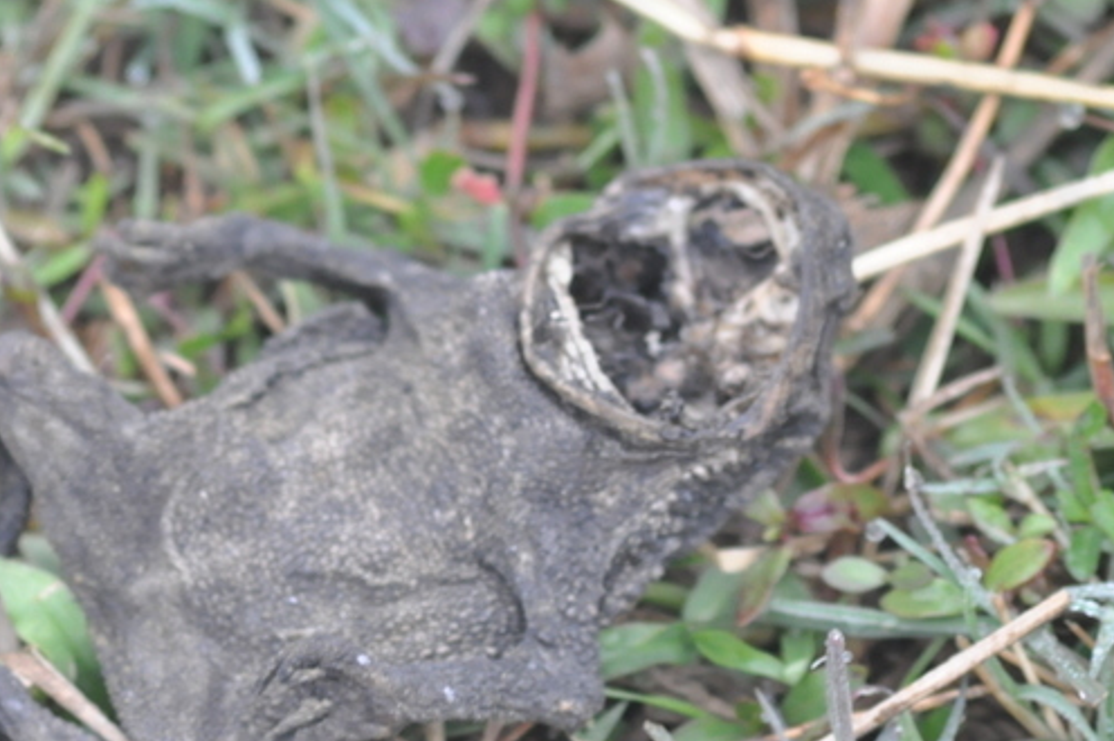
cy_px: 516
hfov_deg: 5.7
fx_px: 11225
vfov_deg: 3.8
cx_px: 375
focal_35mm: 363
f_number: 5.6
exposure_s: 1/200
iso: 1000
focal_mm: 150
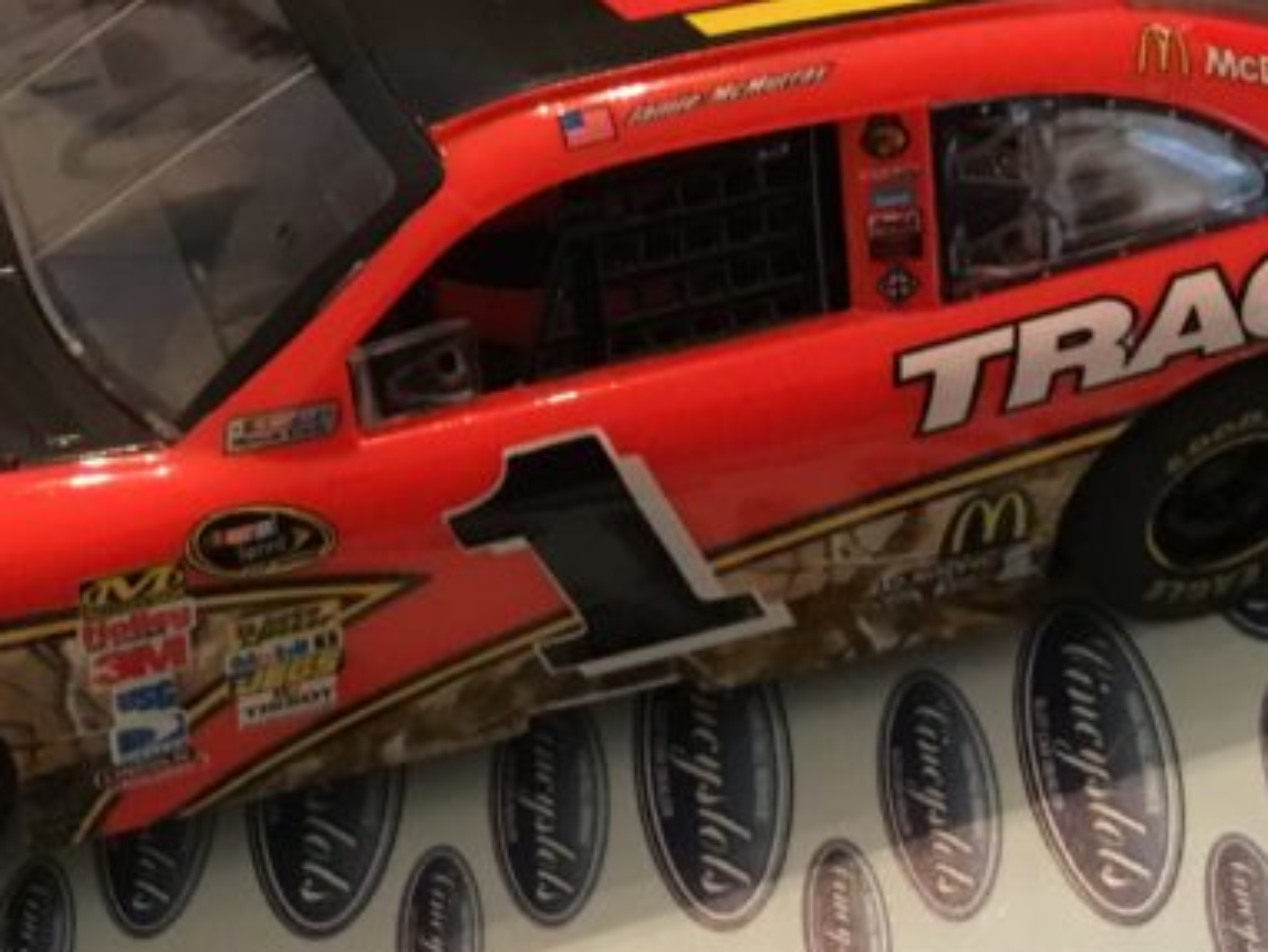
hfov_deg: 23.5
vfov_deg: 17.7
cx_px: 611
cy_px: 259
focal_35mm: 83
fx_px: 3042
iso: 200
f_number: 2.4
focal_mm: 3.3
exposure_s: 1/15
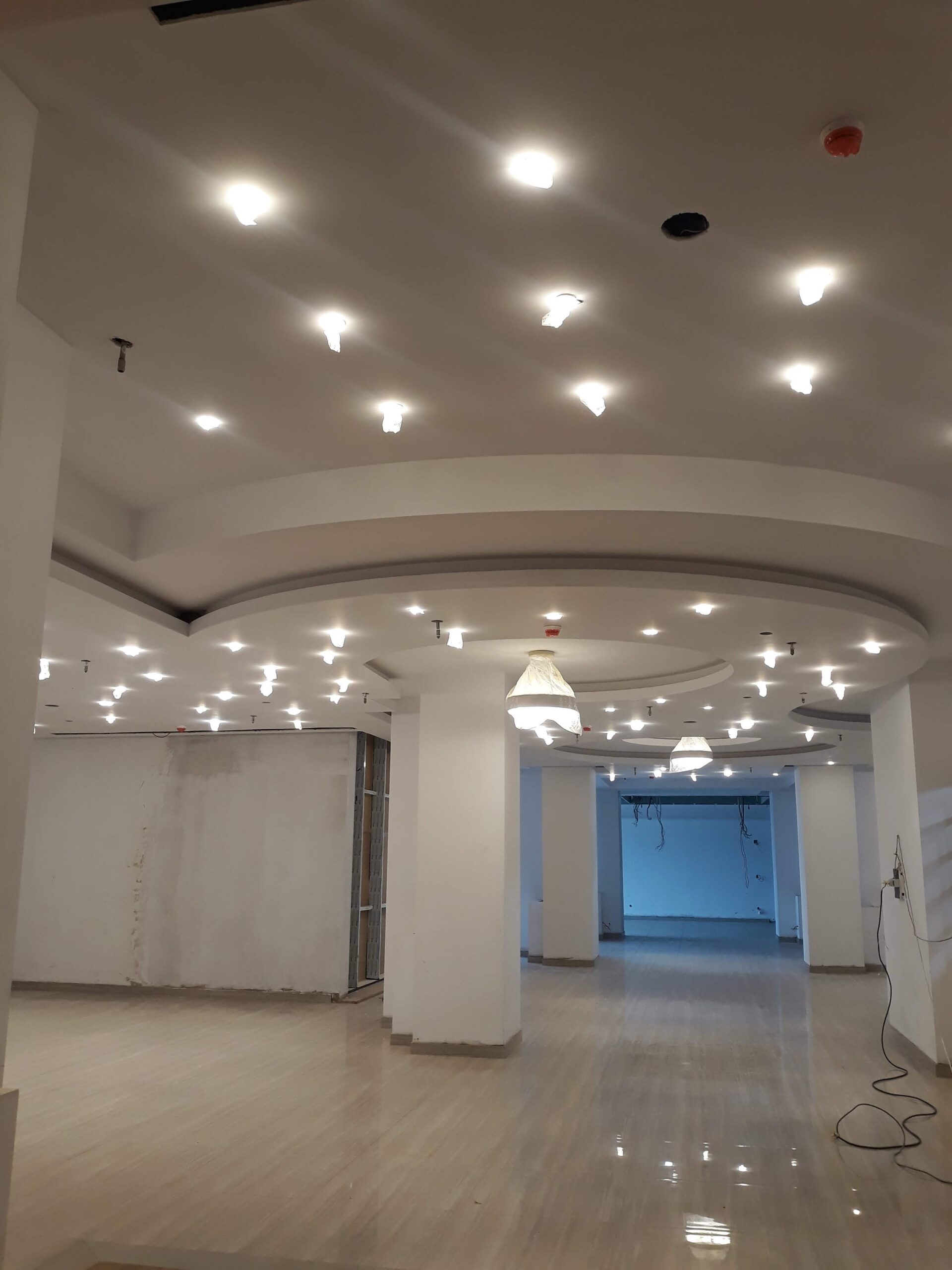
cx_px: 476
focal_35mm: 27
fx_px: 990
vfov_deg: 65.3
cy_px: 635
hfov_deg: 51.4
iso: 64
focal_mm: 3.71
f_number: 1.7
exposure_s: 1/50
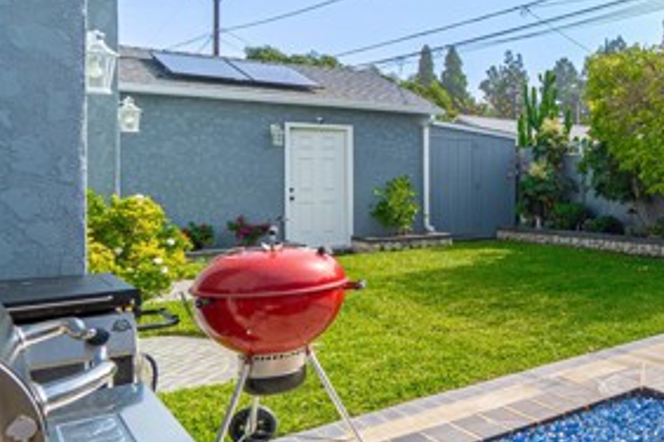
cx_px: 711
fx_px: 627
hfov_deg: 44.3
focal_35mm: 34
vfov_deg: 38.8
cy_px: 186
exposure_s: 1/500
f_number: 7.1
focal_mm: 10
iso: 160
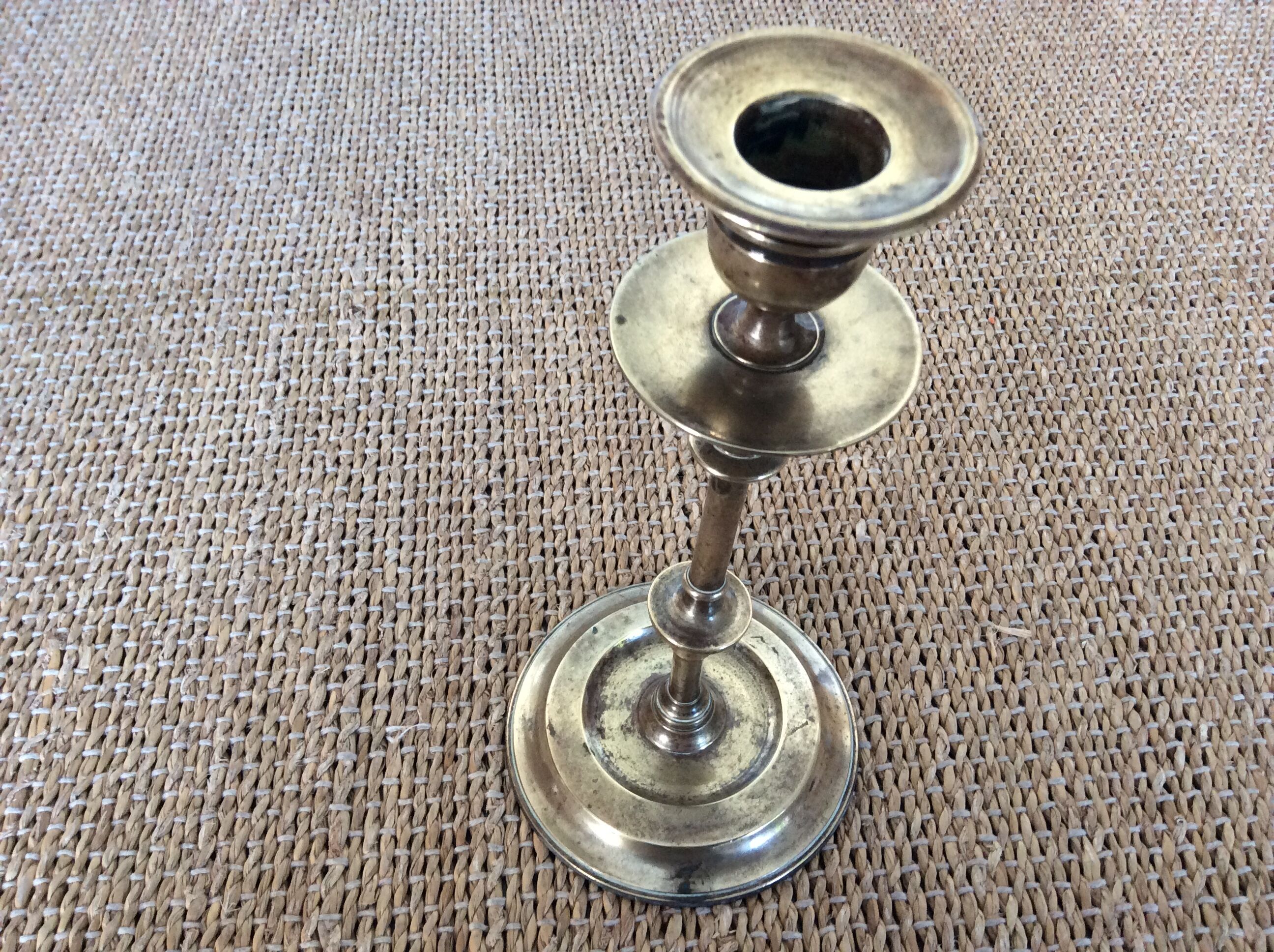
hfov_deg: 56.9
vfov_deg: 44.1
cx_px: 637
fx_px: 1176
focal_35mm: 32
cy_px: 476
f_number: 2.4
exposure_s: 1/25
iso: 100
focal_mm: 3.3
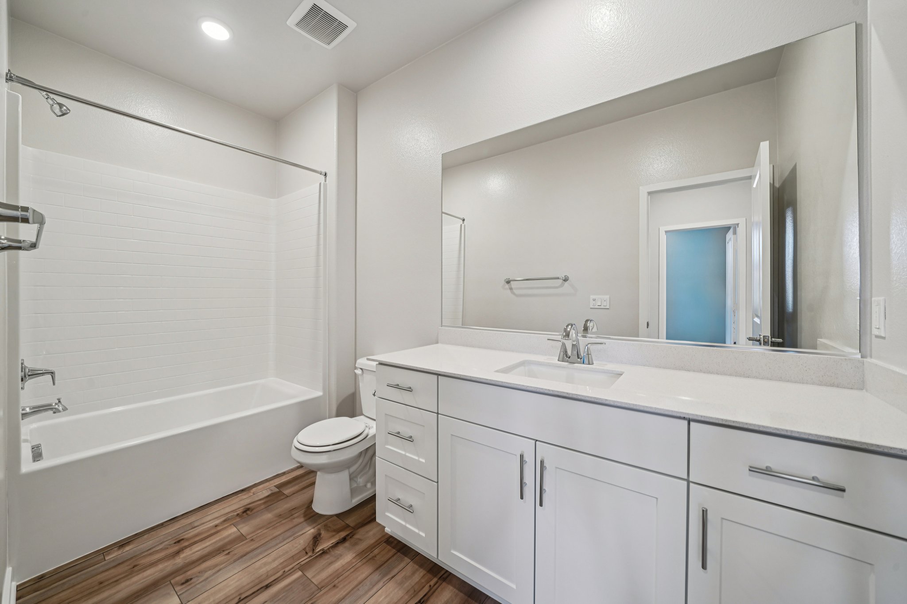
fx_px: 302
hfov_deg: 112.6
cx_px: 454
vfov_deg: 90.0
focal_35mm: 12
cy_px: 302
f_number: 8
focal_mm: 12
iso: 400
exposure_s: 1/10
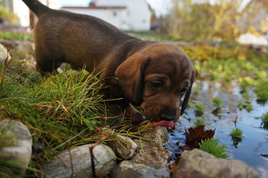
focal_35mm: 33
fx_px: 245
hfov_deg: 57.3
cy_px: 89
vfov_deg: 39.9
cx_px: 134
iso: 200
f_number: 4
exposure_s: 1/200
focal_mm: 22
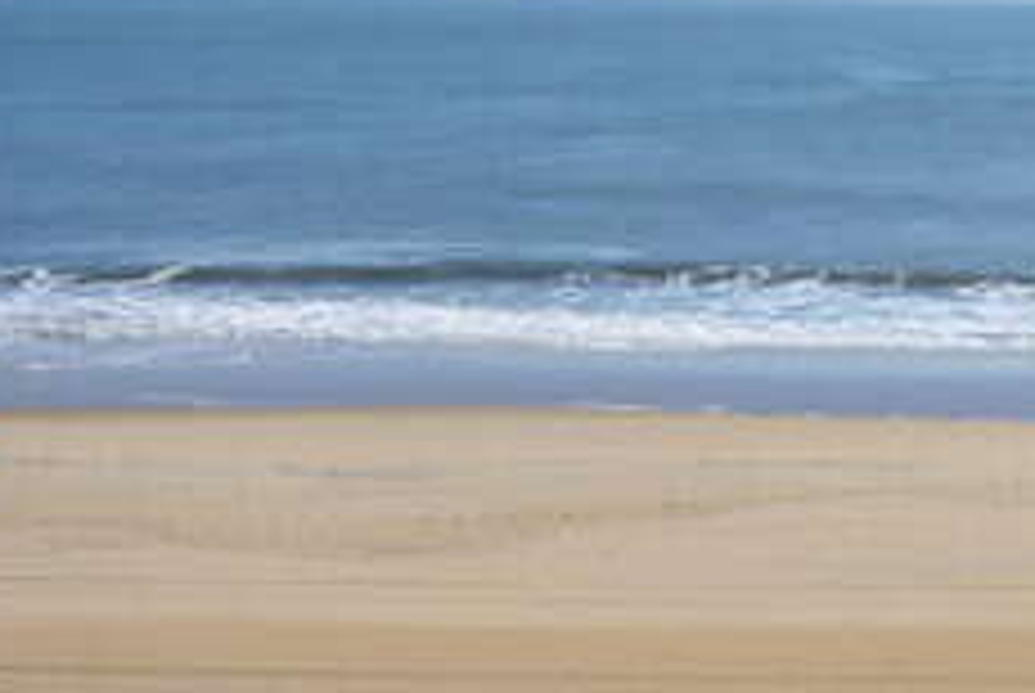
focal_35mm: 100
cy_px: 225
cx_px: 1017
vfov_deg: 13.7
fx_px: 2879
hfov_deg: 19.8
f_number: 8
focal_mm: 20
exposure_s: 1/250
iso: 100
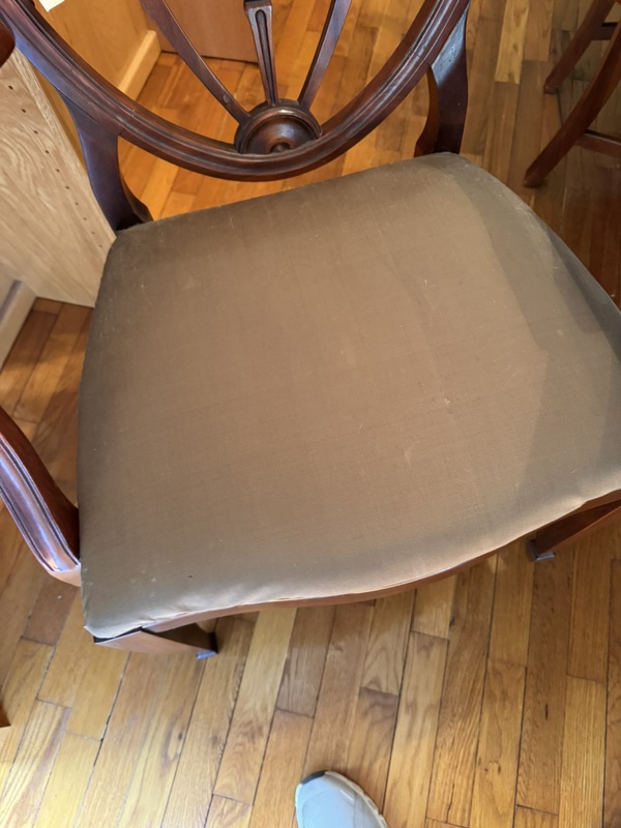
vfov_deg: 71.6
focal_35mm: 24
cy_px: 414
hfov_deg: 56.8
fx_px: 574
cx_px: 310
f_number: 1.78
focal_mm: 6.76
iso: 640
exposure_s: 1/60
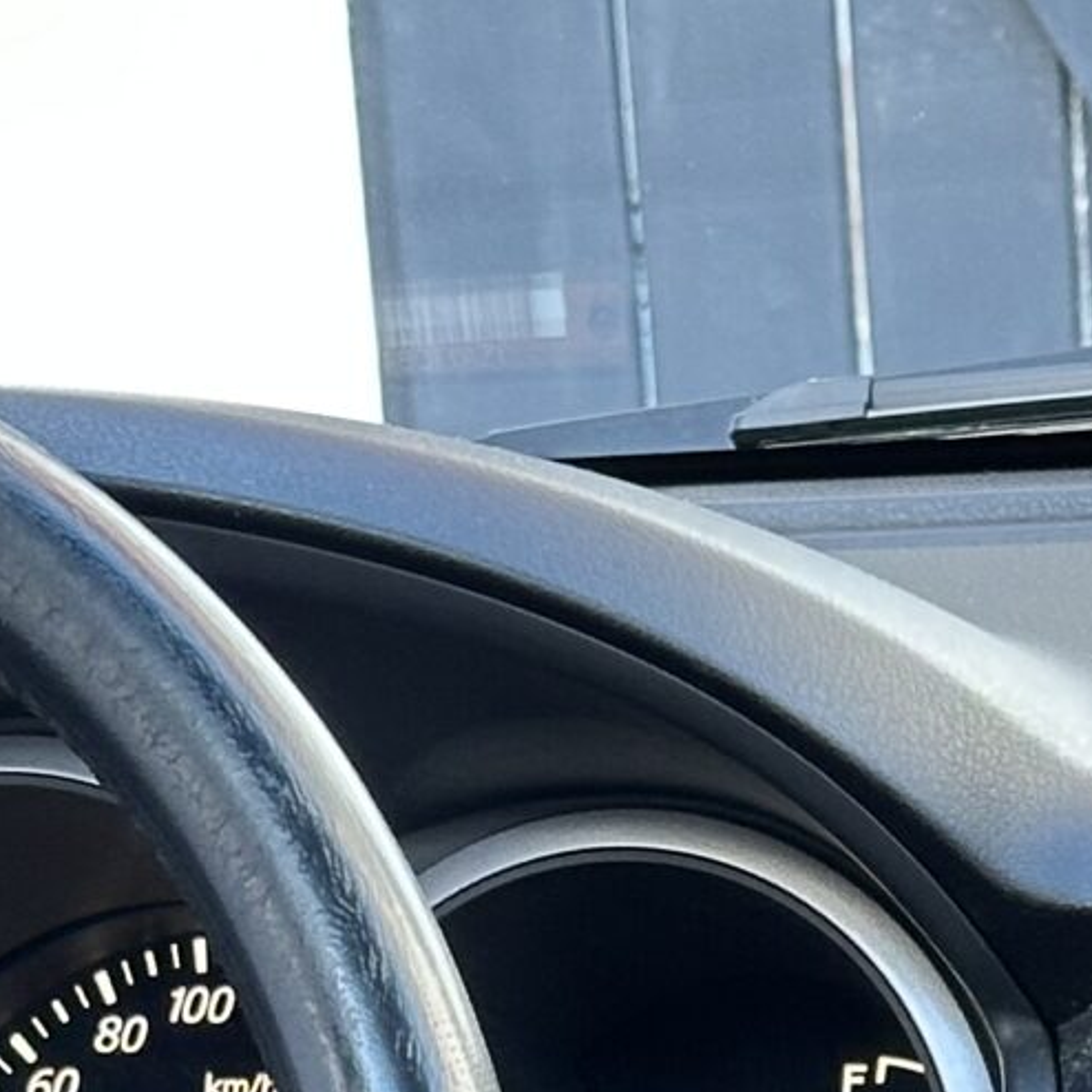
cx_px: 524
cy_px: 1764
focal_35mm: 220
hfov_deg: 8.0
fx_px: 7852
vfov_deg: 7.8
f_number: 1.78
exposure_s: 1/60
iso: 100
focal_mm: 6.86
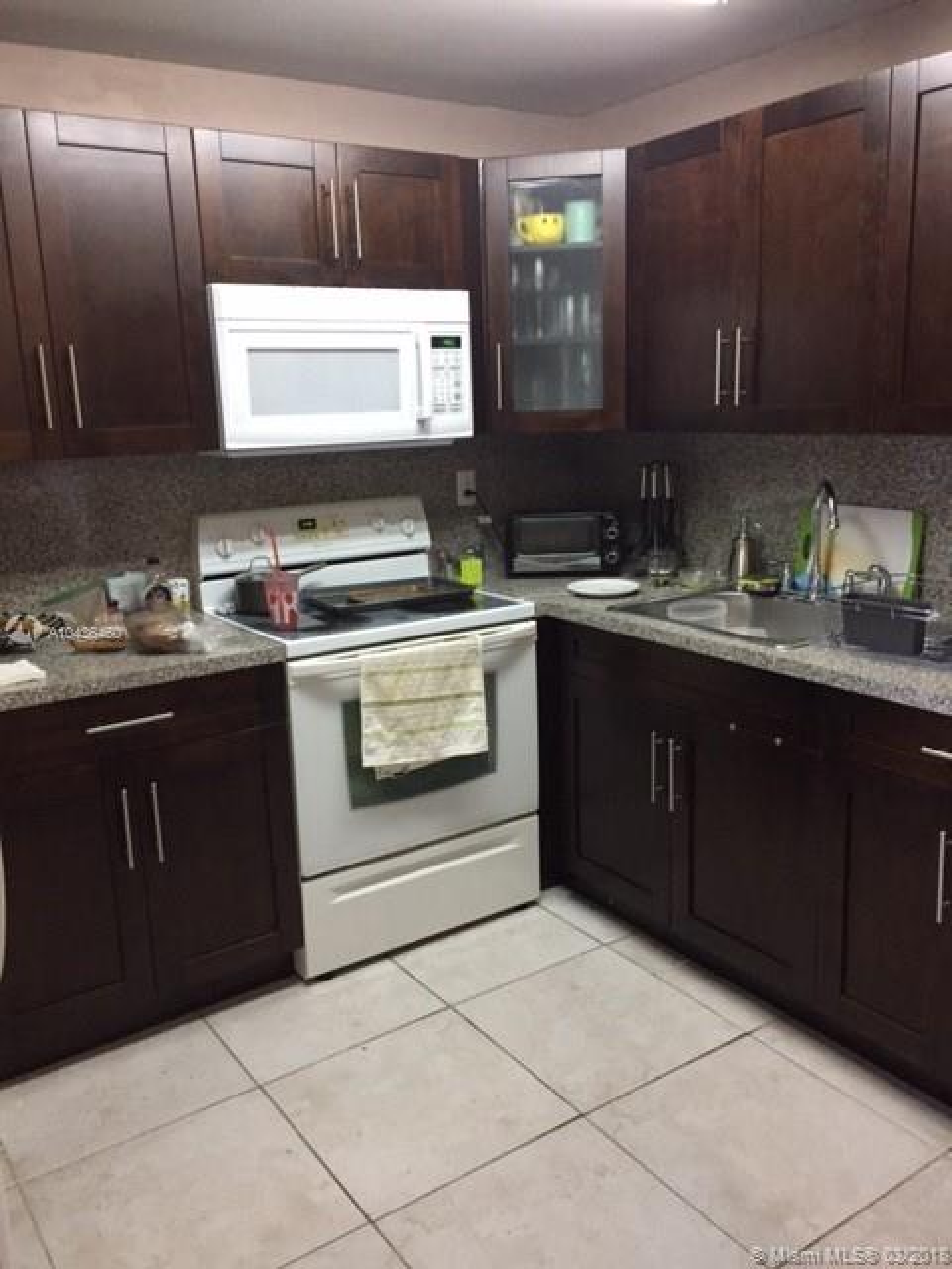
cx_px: 476
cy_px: 634
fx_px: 1063
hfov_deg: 48.2
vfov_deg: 61.7
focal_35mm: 29
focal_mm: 4.15
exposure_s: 1/30
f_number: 2.2
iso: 250
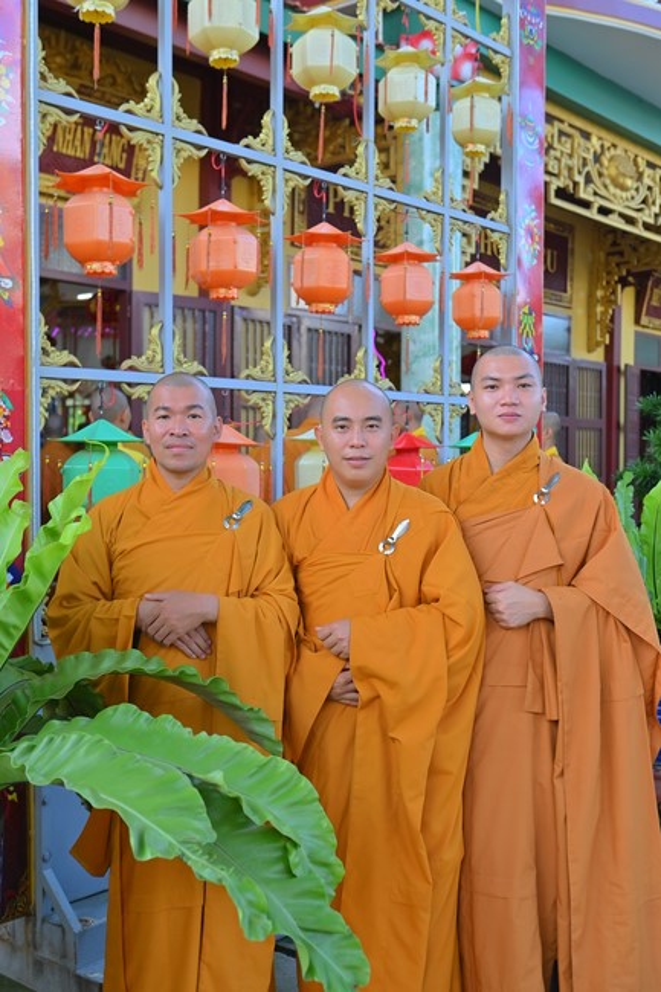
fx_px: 1102
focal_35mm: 40
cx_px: 330
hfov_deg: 33.4
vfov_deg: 48.5
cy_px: 496
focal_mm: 40
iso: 250
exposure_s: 1/200
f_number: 3.5
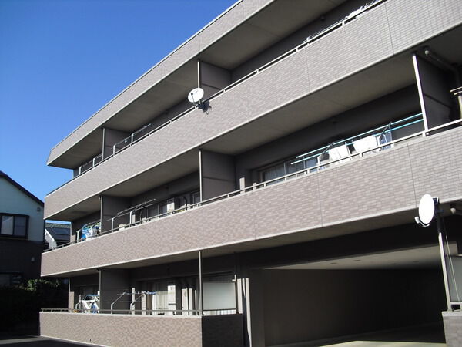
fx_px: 480
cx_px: 231
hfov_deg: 51.4
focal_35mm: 36
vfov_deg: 39.7
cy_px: 174
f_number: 7.8
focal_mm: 6.3
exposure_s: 1/100
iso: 64
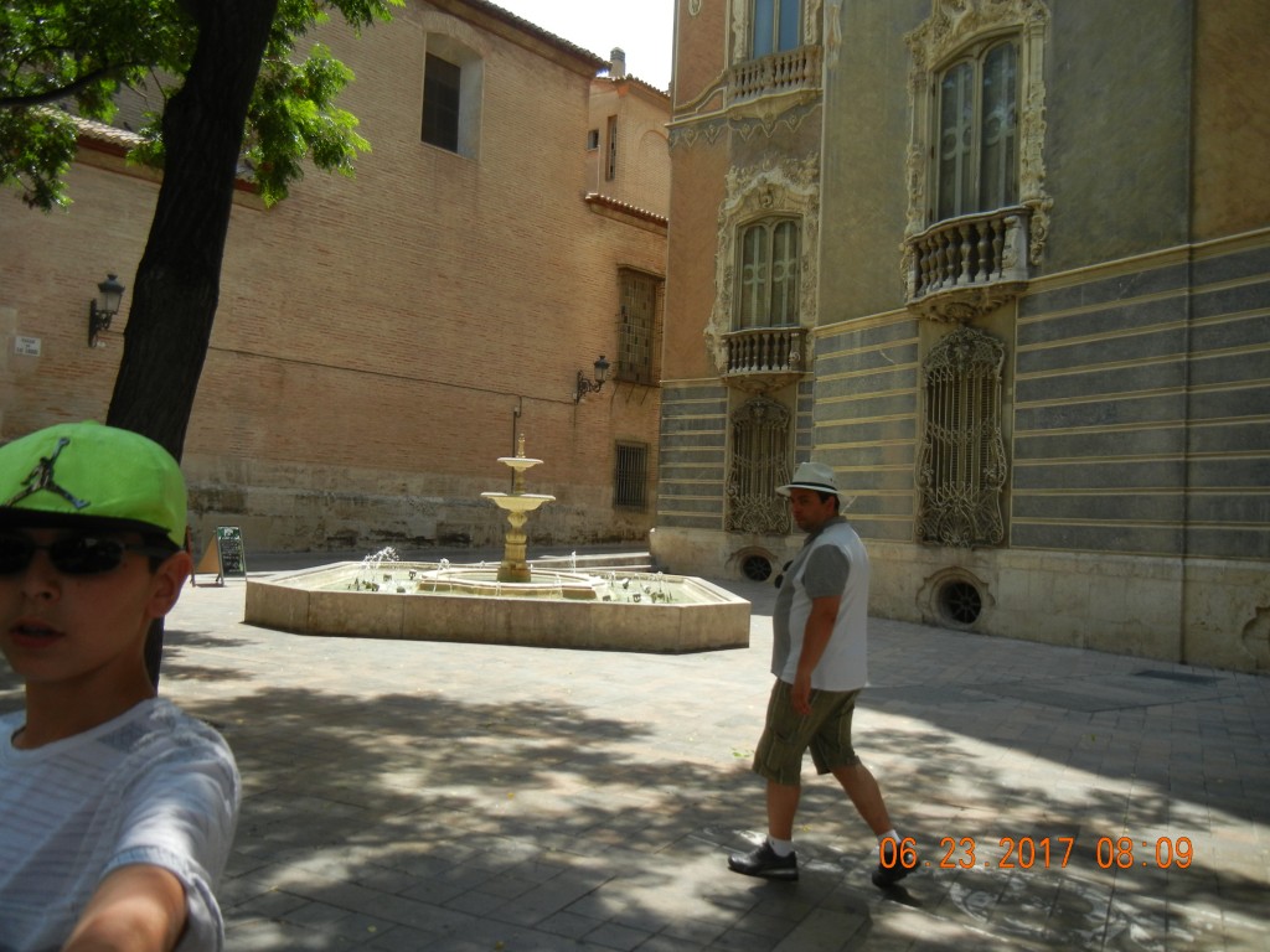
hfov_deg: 60.0
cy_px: 476
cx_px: 635
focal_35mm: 30
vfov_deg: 46.8
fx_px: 1101
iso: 160
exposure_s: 1/781
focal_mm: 5.4
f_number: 3.5
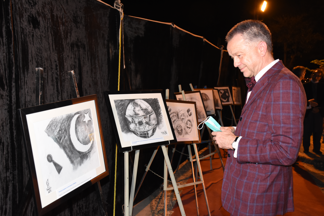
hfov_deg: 47.9
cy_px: 108
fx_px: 364
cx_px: 162
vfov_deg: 33.0
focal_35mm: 40
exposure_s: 1/100
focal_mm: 27
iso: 1600
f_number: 5.6
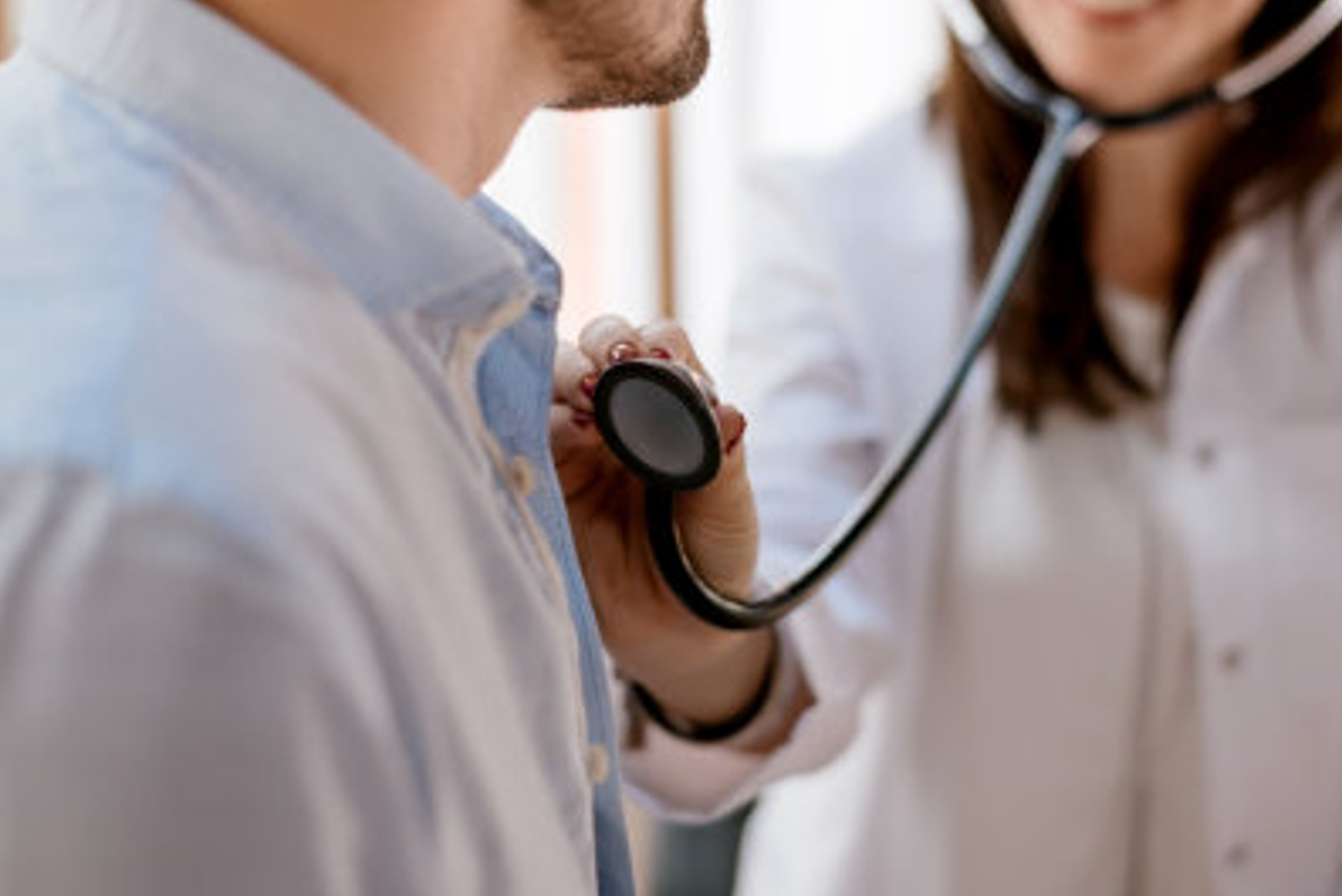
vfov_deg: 21.6
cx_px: 764
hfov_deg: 31.8
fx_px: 2349
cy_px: 379
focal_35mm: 63
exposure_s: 1/400
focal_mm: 50
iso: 320
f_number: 2.2
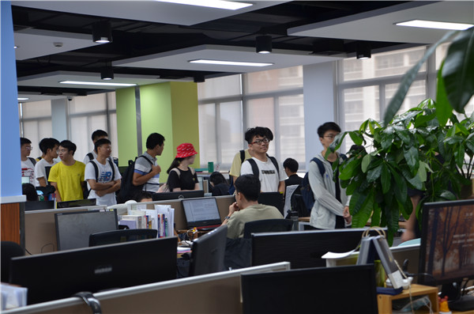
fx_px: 867
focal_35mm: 66
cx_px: 237
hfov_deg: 30.6
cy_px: 157
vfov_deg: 20.5
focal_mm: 44
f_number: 5
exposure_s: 1/30
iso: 200
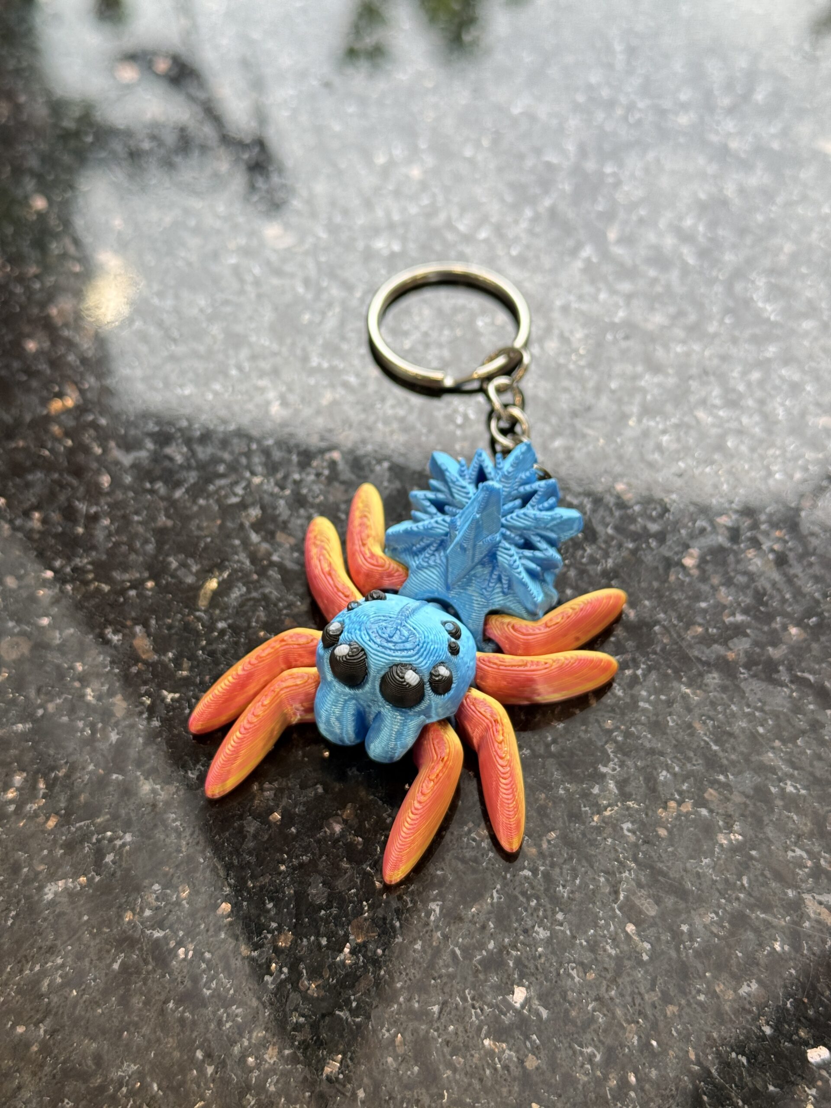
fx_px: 1536
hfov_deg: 30.3
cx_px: 416
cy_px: 554
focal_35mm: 48
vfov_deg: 39.7
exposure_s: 1/60
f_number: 1.78
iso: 100
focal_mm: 6.76
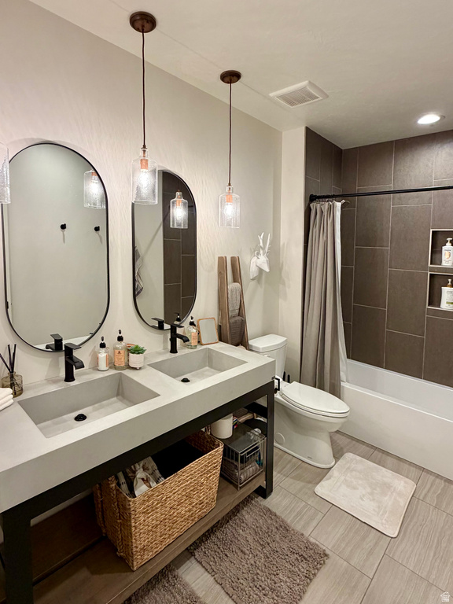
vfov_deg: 102.1
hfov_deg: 85.7
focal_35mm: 14
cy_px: 302
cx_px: 226
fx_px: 244
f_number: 2.2
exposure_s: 1/120
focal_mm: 2.22
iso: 200
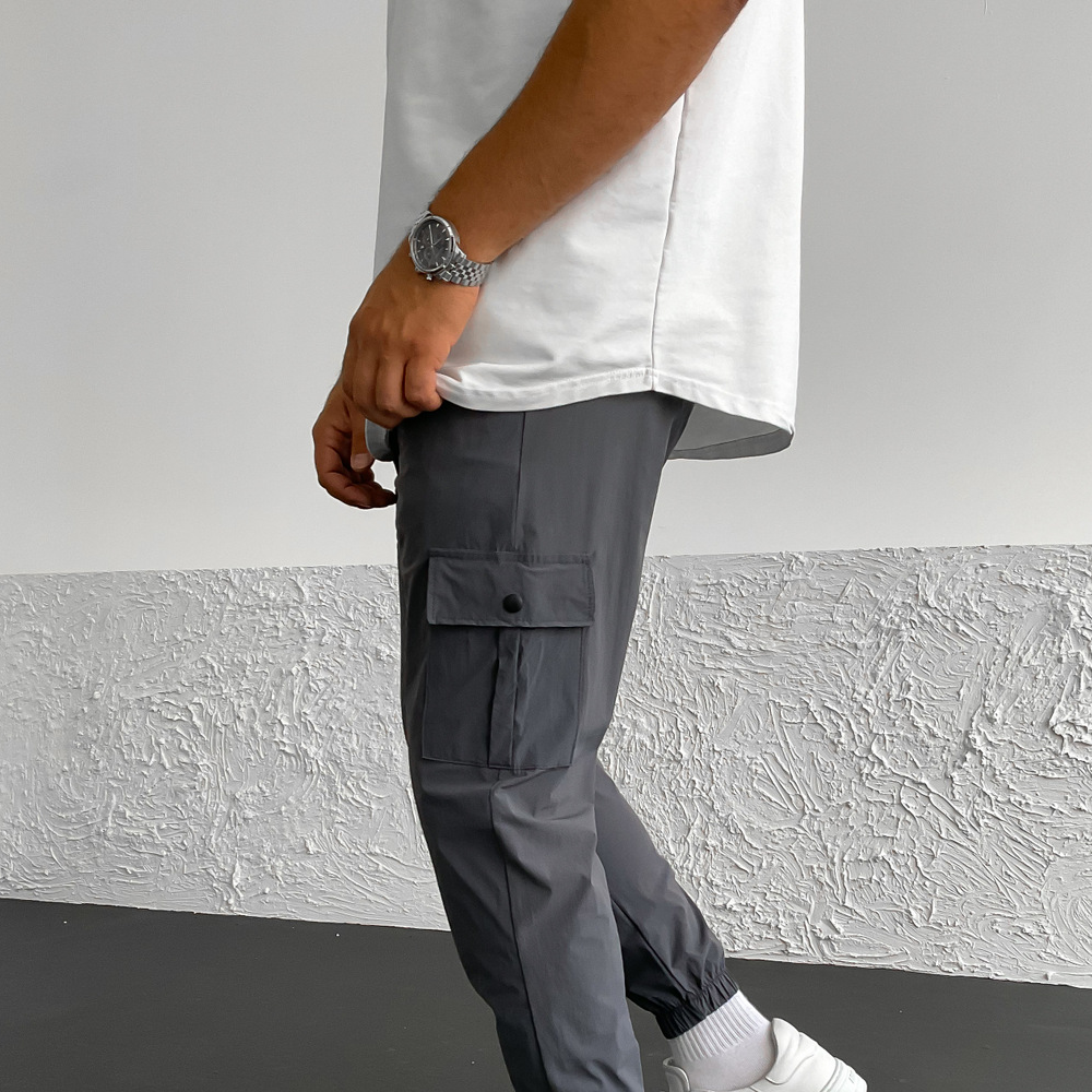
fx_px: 1463
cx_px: 578
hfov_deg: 40.9
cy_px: 778
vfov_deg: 40.1
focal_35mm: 41
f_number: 1.8
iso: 50
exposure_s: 1/120
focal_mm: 3
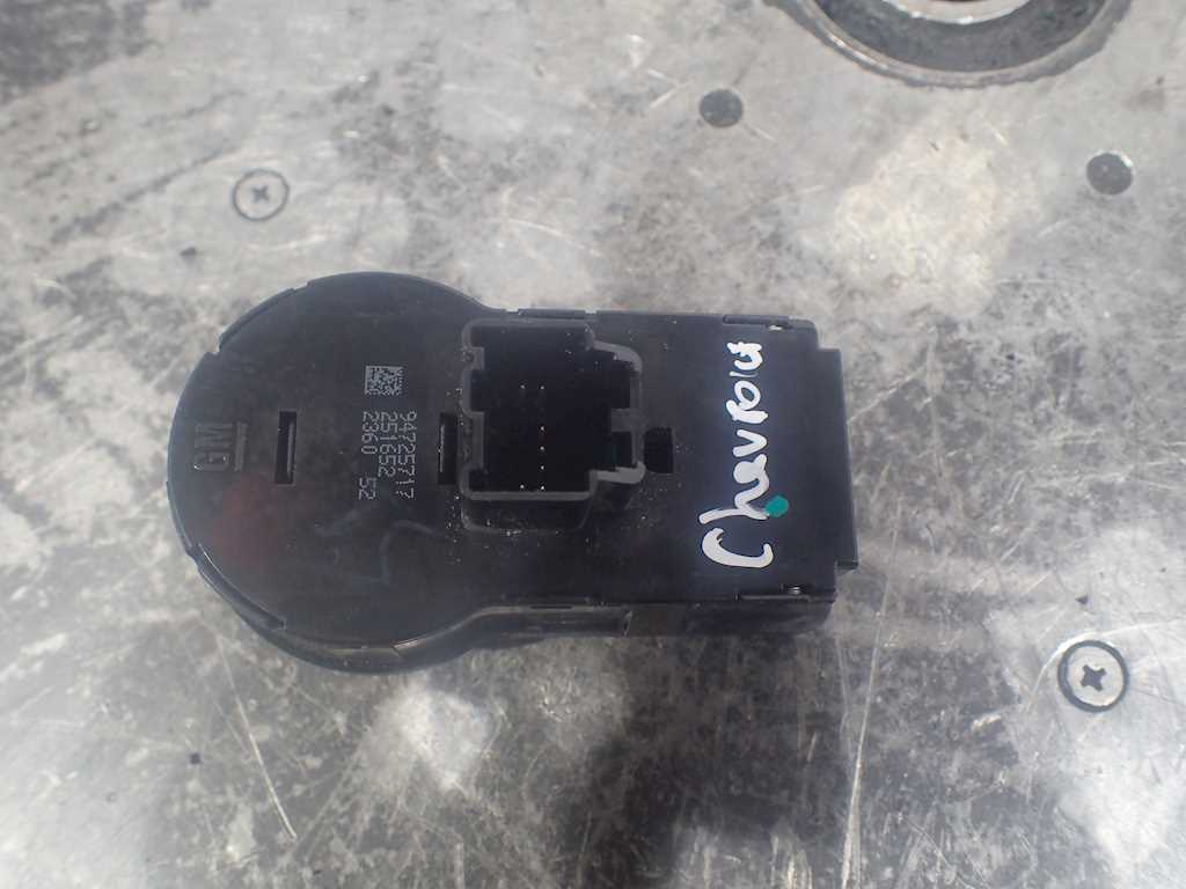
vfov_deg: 46.8
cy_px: 444
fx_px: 1028
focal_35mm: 30
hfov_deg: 60.0
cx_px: 593
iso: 200
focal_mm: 5.5
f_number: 2.3
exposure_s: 1/125
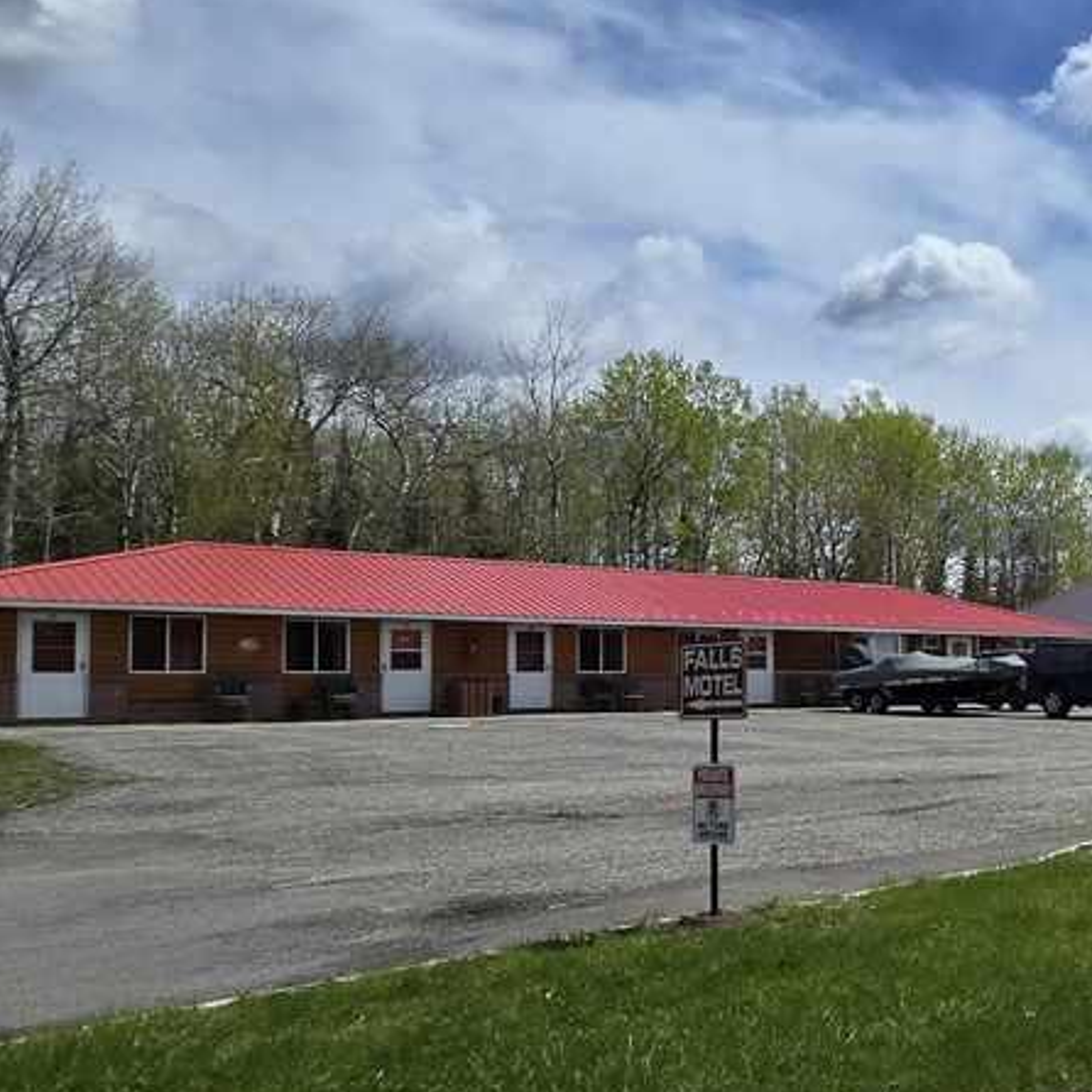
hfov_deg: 37.1
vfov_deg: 49.4
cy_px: 654
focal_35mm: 33
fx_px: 1178
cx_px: 1329
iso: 50
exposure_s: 1/5638
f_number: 2.2
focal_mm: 2.2
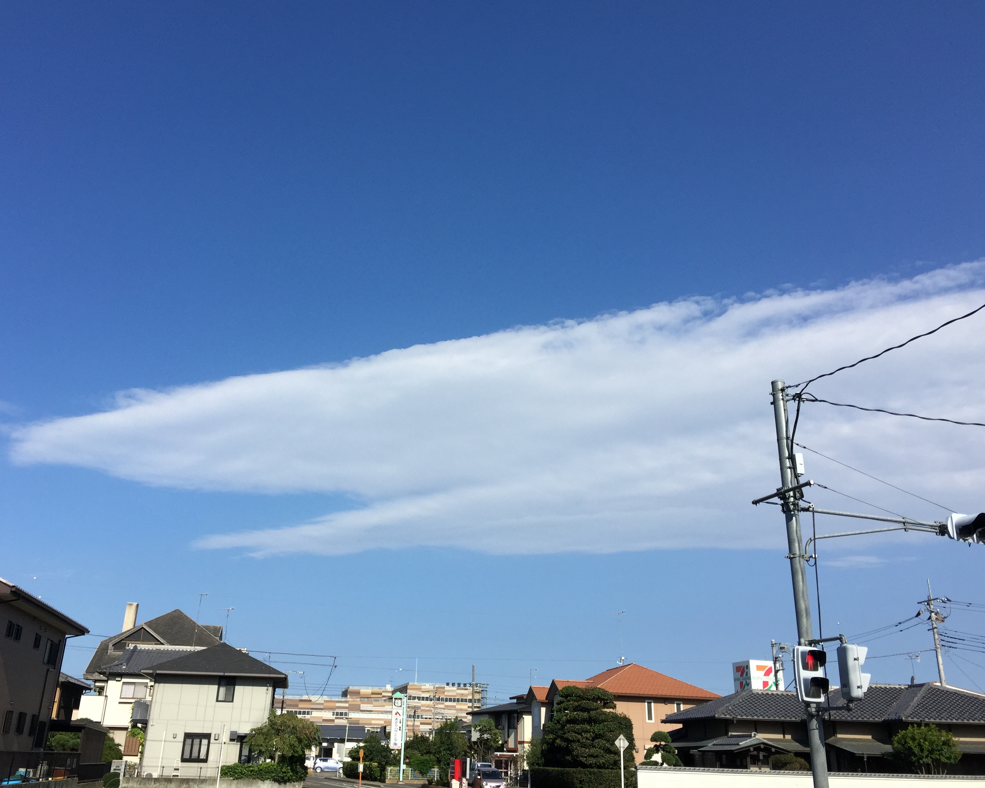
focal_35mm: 31
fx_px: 904
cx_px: 456
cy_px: 384
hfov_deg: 57.1
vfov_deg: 47.1
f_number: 2.2
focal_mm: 4.15
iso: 32
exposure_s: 1/2825
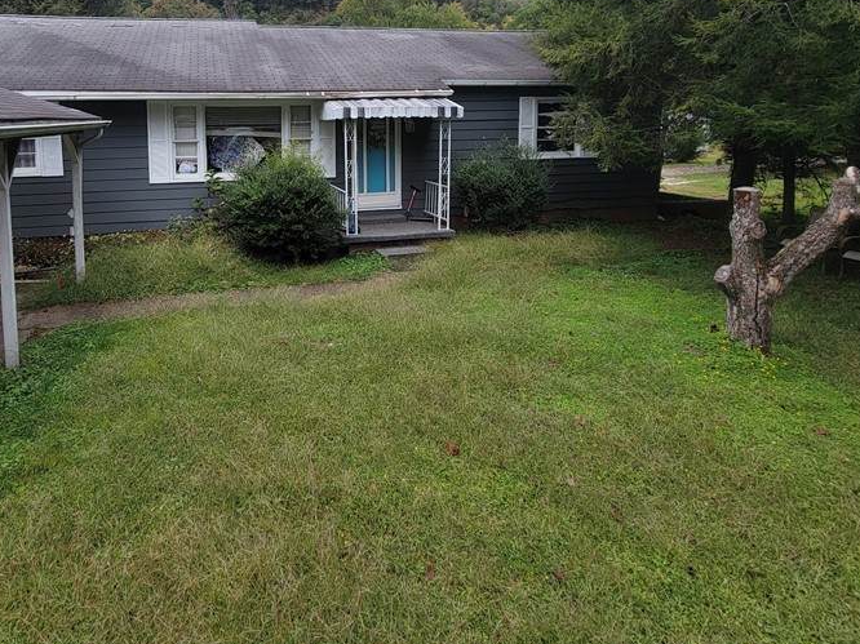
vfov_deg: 62.4
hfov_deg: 79.6
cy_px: 166
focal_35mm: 20
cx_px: 301
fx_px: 497
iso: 50
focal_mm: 2.2
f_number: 2.2
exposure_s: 1/836
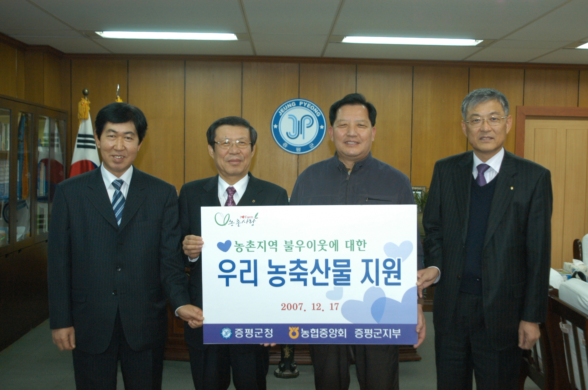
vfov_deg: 31.8
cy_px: 195
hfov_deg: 46.4
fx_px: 685
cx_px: 294
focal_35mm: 42
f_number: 5
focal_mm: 28
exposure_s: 1/60
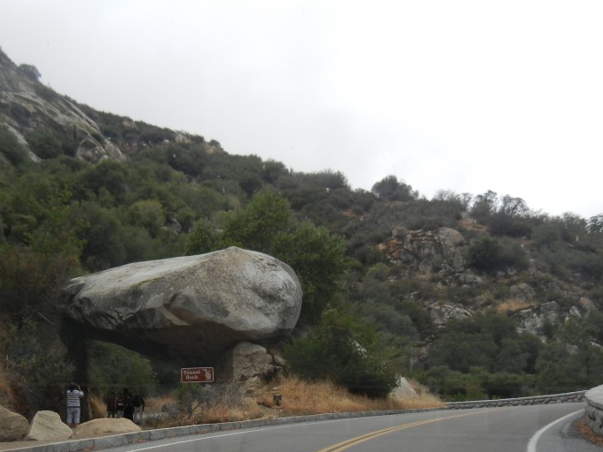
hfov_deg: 41.5
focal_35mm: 45
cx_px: 193
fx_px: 784
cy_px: 307
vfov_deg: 31.9
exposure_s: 1/464
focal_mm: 5.4
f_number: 3.5
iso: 160
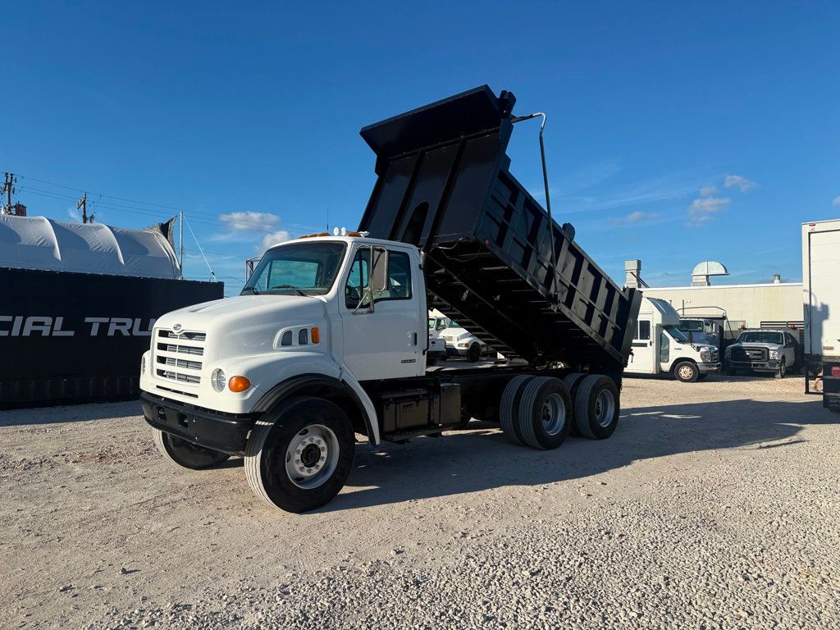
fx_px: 582
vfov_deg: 56.8
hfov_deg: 71.6
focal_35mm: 24
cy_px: 315
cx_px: 420
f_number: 1.78
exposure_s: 1/5319
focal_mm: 6.76
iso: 80
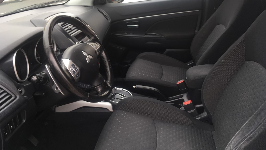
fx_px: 226
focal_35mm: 32
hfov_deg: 61.0
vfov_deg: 36.4
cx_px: 133
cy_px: 54
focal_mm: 4.15
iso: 25
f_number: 2.2
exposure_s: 1/120
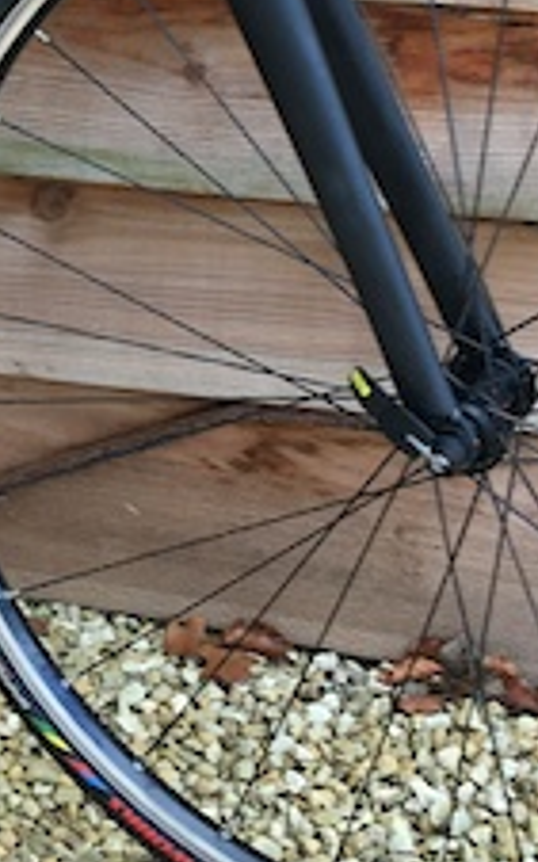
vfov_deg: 18.6
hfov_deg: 11.5
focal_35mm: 109
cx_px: -256
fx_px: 2560
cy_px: -15
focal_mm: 4.15
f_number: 2.2
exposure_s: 1/100
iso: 25
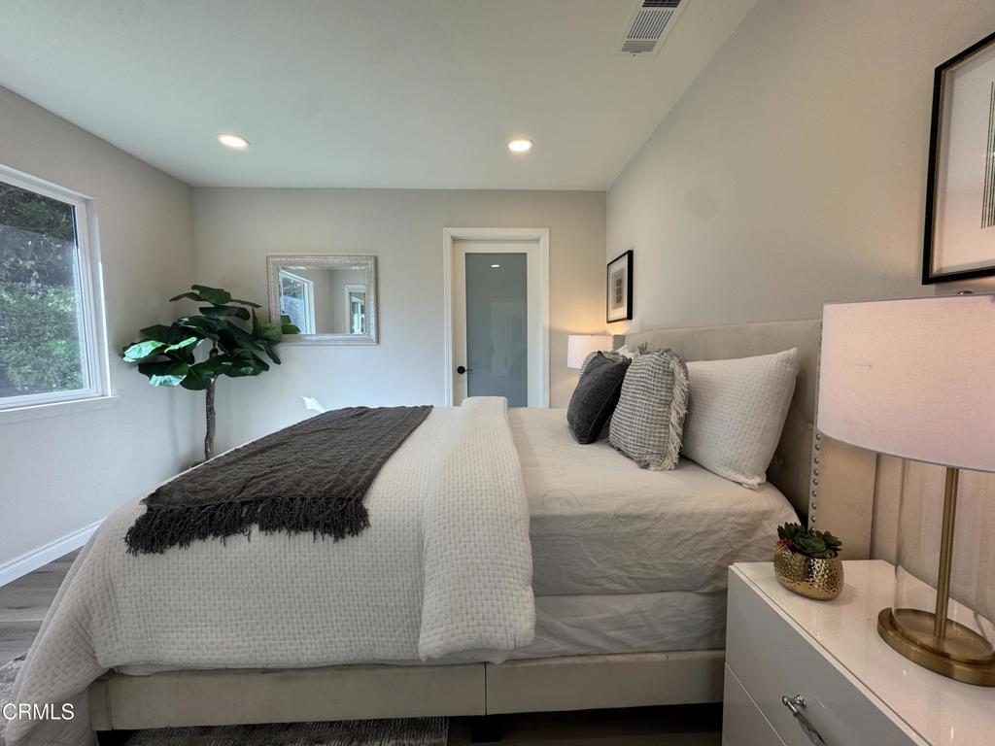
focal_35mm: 14
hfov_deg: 102.1
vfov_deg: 85.7
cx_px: 498
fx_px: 402
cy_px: 373
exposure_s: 1/120
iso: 50
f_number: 2.2
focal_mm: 2.22
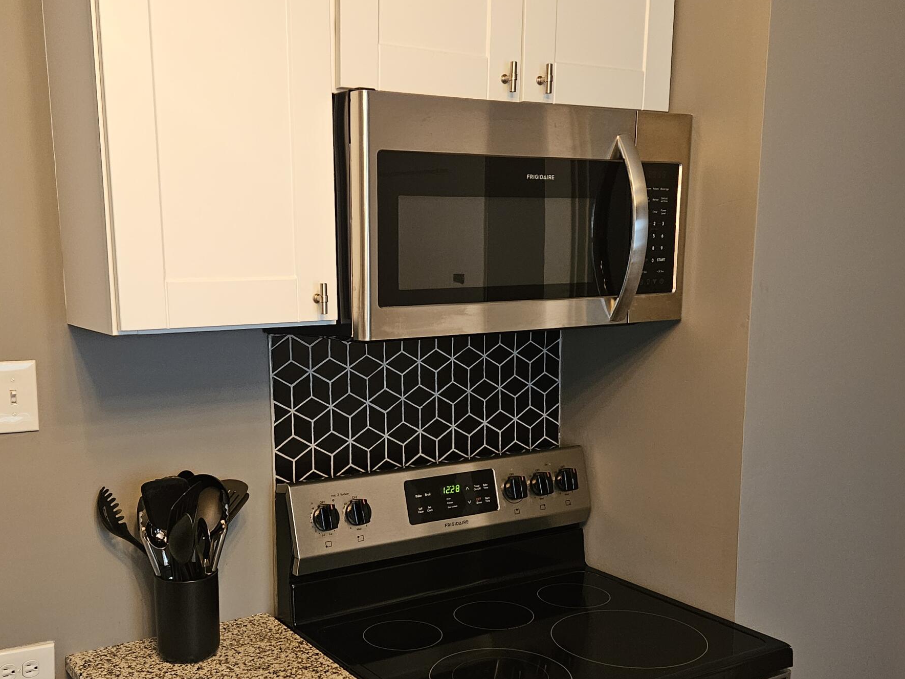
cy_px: 423
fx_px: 1020
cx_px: 406
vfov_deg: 36.6
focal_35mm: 39
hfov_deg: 47.8
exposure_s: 1/120
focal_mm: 5.4
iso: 500
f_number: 1.8
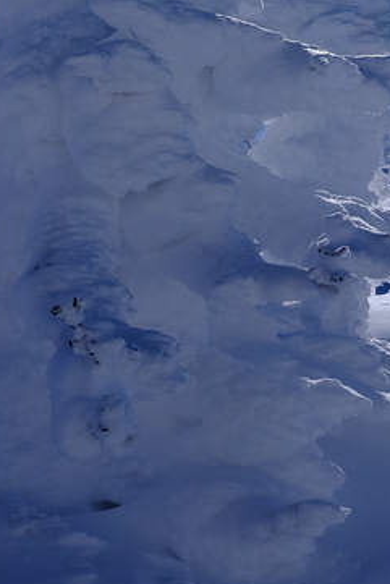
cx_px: 276
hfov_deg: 15.3
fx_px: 1445
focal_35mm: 89
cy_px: 26
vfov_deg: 22.2
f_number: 11
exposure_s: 1/1700
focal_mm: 27
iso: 320
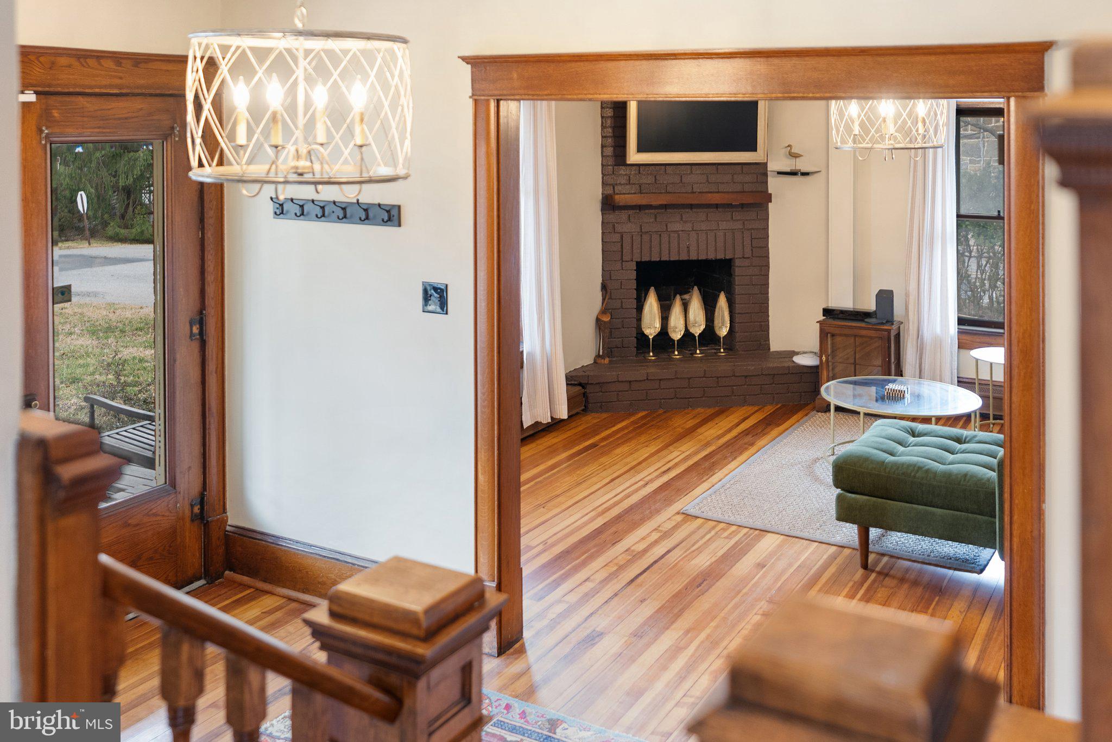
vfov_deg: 37.9
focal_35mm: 35
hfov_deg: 54.4
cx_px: 556
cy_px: 371
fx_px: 1081
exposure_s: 1/200
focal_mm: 35
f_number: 2.8
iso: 640
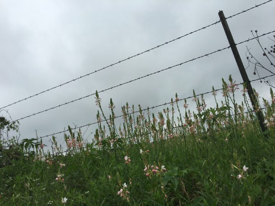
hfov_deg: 61.7
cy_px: 103
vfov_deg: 48.2
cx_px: 138
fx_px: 230
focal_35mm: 29
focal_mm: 4.15
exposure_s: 1/818
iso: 25
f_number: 2.2
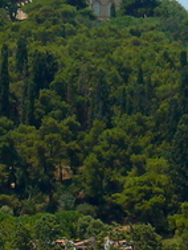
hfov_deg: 2.6
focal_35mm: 575
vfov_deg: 3.4
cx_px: -77
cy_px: 188
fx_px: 4159
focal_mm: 22.4
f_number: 5.6
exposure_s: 1/250
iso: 100
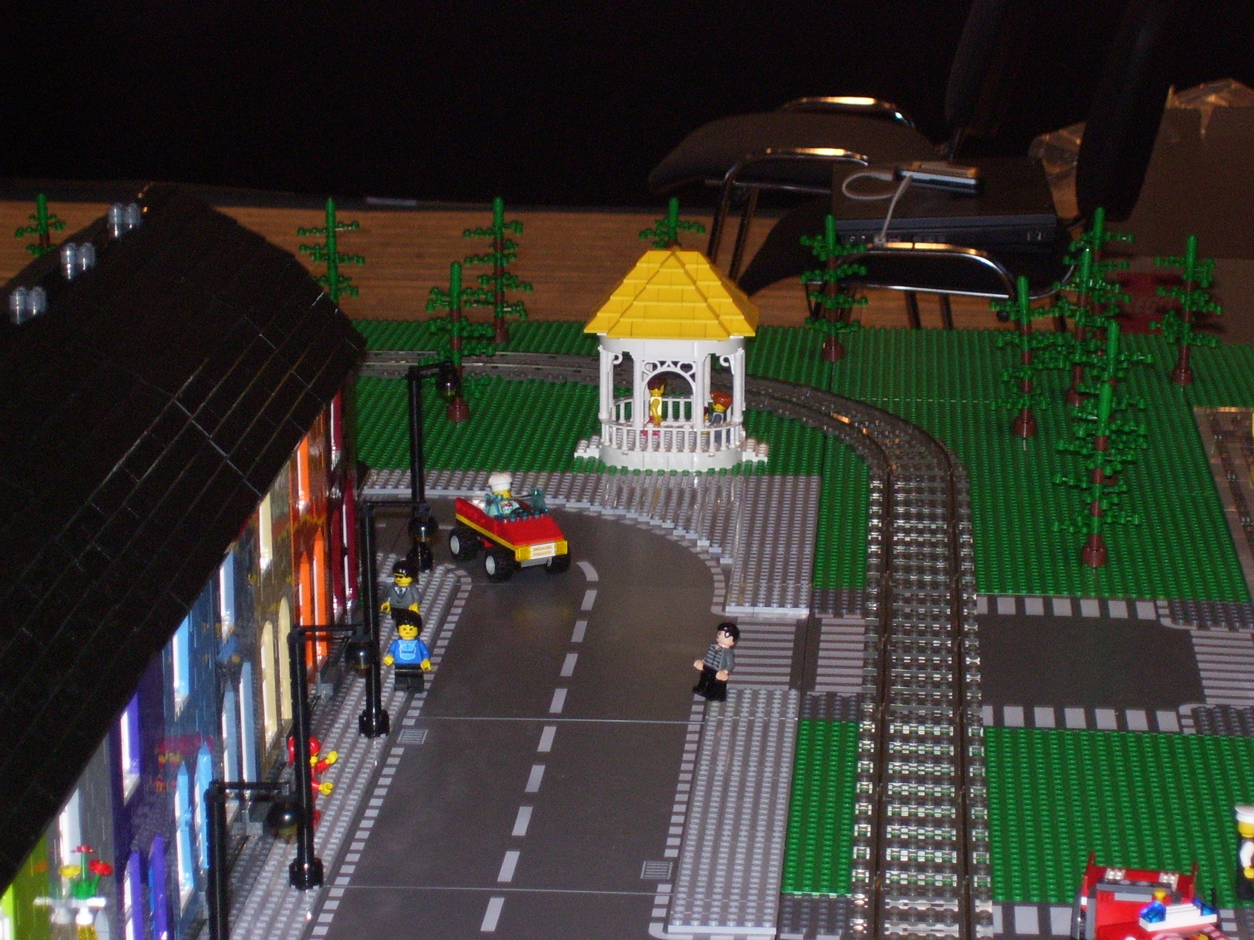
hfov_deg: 18.2
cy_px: 470
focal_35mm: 108
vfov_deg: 13.7
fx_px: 3912
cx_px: 627
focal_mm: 18
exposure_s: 1/90
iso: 200
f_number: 4.6
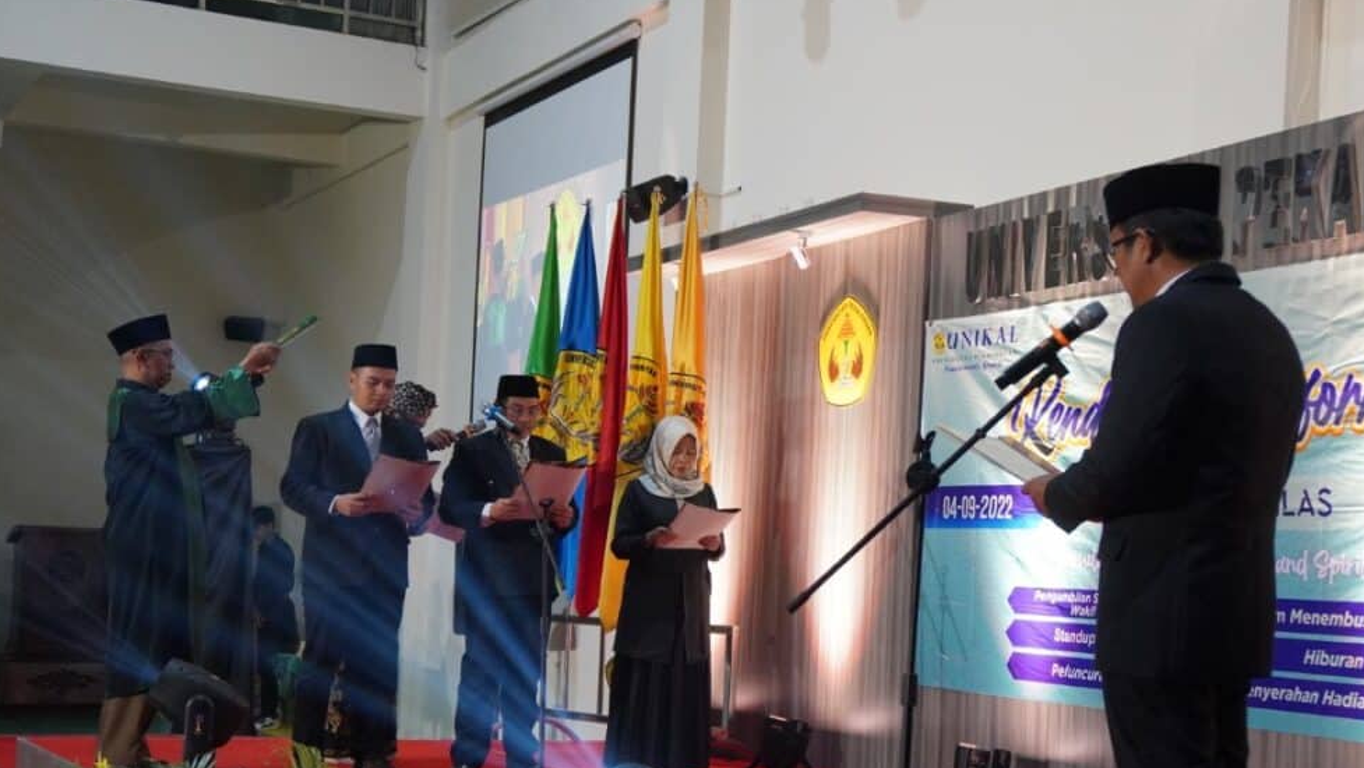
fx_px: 2026
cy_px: 468
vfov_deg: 21.4
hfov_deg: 37.2
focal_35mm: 56
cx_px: 685
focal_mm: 34
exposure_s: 1/200
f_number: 4
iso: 2000
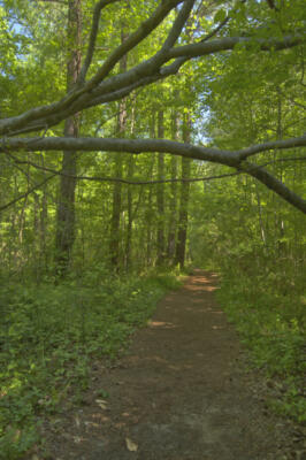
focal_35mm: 27
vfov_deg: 67.4
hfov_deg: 47.9
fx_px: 345
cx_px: 153
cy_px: 230
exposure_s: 1/10
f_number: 8
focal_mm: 18
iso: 100
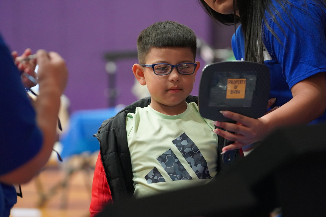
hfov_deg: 12.3
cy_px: 108
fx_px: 1512
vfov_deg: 8.2
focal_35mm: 167
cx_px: 163
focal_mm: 167
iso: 8000
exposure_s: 1/200
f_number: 4
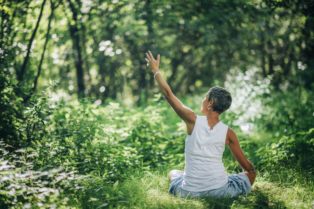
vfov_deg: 16.1
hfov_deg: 23.9
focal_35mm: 85
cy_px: 104
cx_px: 157
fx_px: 741
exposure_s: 1/160
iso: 64
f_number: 1.4
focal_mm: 85
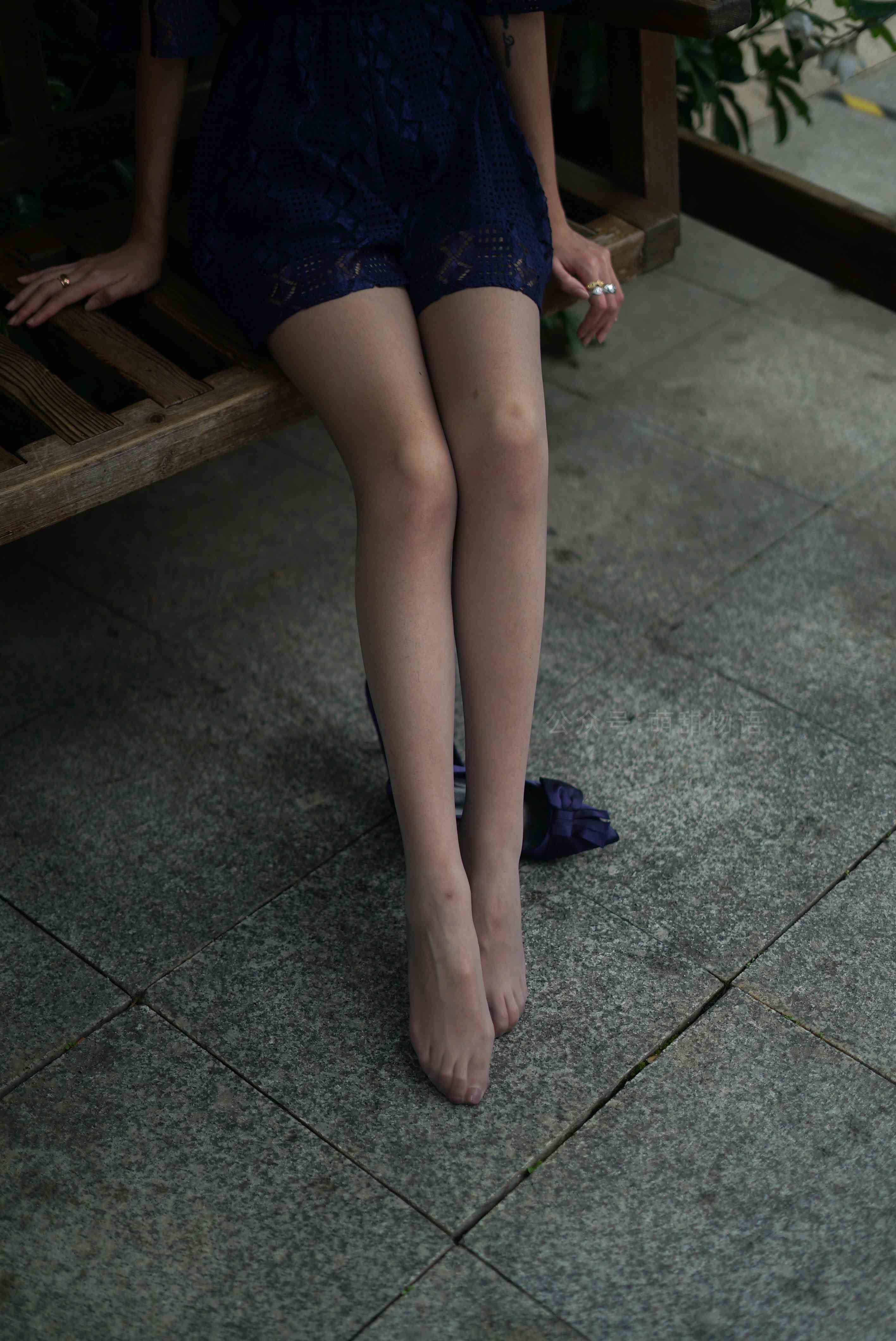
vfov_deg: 39.6
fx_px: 1864
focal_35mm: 50
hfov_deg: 27.0
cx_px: 448
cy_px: 670
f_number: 1.8
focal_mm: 50
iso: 200
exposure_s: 1/4000
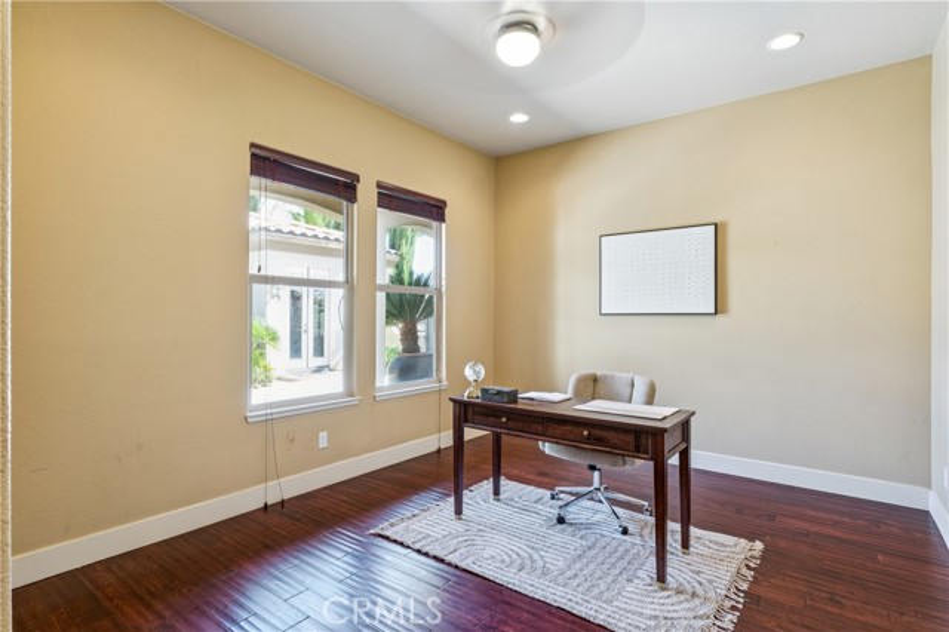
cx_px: 474
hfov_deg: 89.4
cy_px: 316
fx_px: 480
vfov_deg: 66.7
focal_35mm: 18
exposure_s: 1
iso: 100
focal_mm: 18.2
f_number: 13
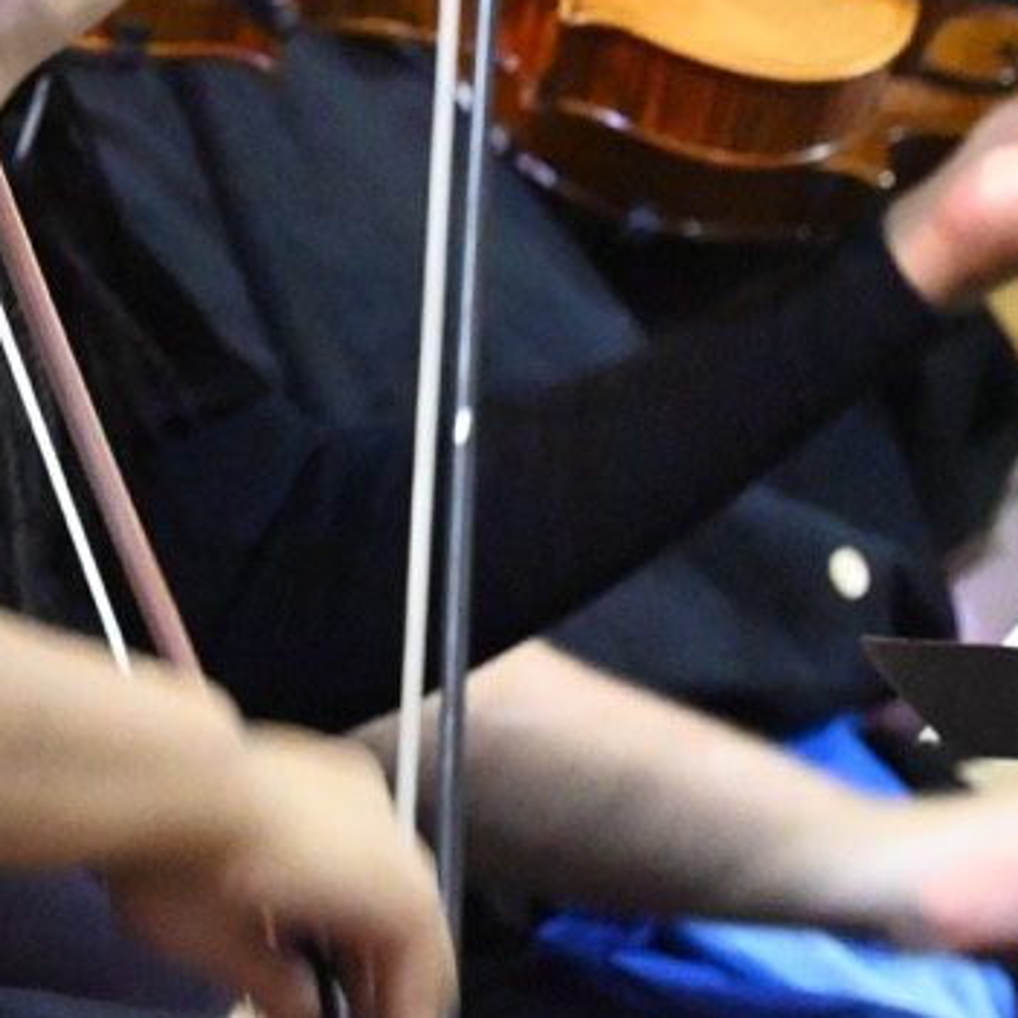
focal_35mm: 1176
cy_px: -81
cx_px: 203
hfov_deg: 1.5
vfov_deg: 1.5
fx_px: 39128
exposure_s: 1/20
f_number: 8
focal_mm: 270
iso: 16000
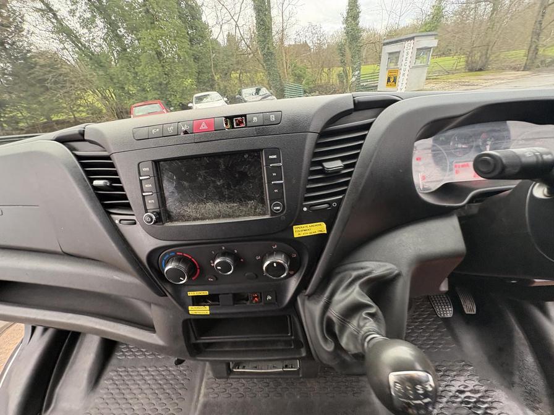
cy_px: 208
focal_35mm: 14
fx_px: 224
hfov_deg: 102.1
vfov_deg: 85.7
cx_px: 277
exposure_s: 1/60
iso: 250
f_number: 2.2
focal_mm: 2.22
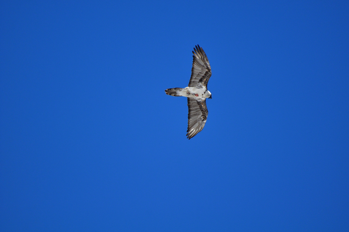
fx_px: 4357
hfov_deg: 4.6
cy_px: 116
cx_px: 174
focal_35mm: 450
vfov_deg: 3.0
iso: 200
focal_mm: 300
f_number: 5.6
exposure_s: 1/1000
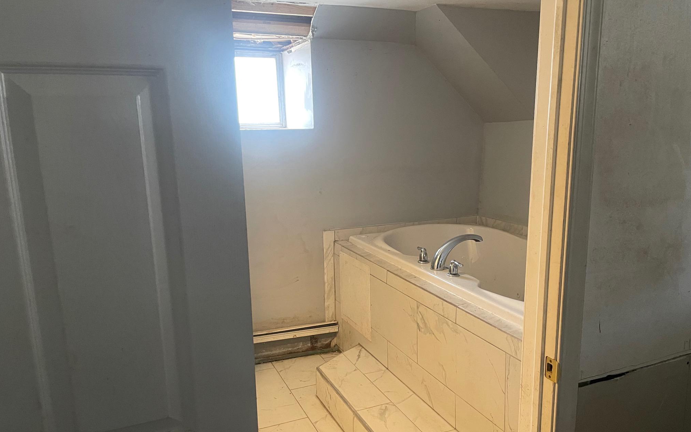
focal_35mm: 28
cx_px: 350
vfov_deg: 44.4
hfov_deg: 66.5
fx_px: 527
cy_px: 251
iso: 400
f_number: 1.6
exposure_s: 1/60
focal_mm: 4.2
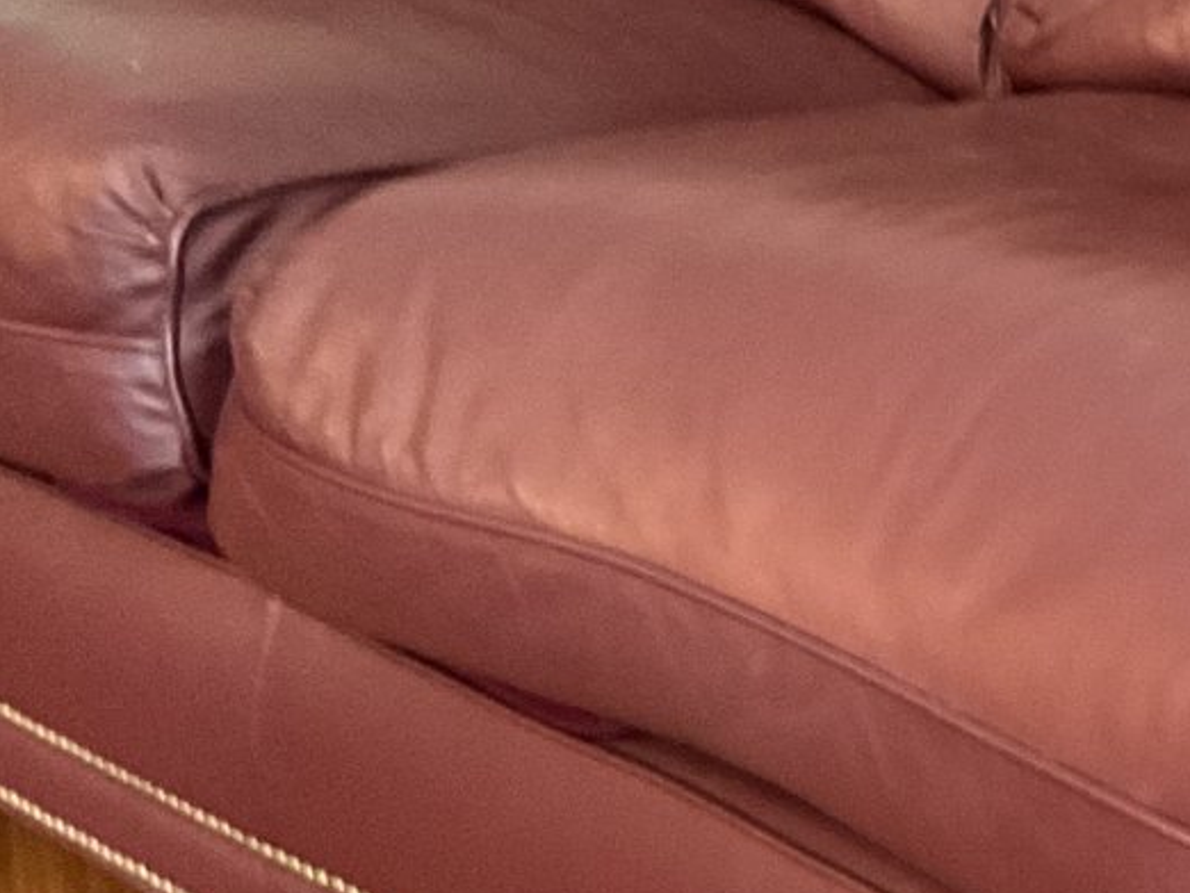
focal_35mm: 84
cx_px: 1501
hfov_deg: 21.3
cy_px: 468
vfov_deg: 17.6
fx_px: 2889
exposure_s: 1/24
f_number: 1.8
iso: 500
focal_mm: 3
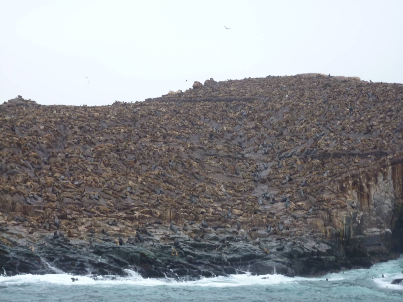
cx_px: 202
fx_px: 908
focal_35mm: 78
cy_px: 151
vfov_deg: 18.9
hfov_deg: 25.0
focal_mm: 12.8
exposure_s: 1/100
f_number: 4.2
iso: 160
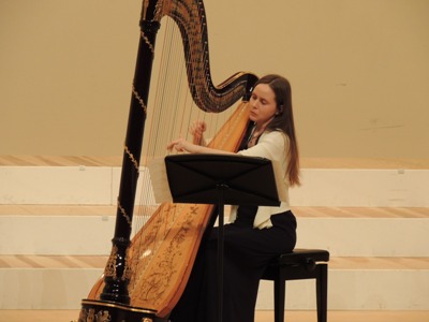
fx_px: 4338
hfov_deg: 5.7
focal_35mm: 350
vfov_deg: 4.2
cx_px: 214
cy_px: 161
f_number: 4.8
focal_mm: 62.4
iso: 400
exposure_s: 1/60
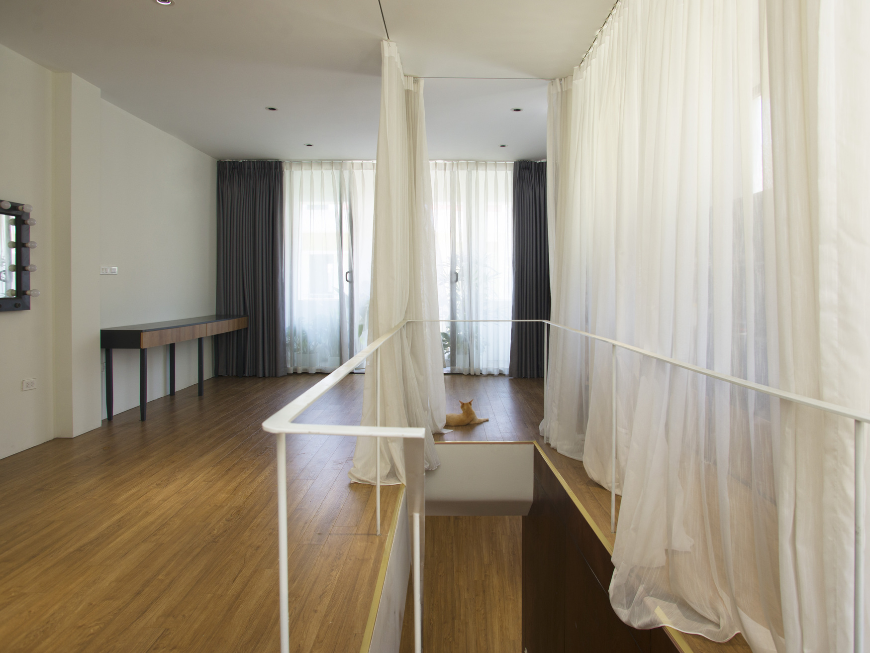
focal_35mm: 22
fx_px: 553
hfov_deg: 76.3
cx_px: 458
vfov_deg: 61.1
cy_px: 325
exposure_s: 1/50
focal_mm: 20
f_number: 5.6
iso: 200
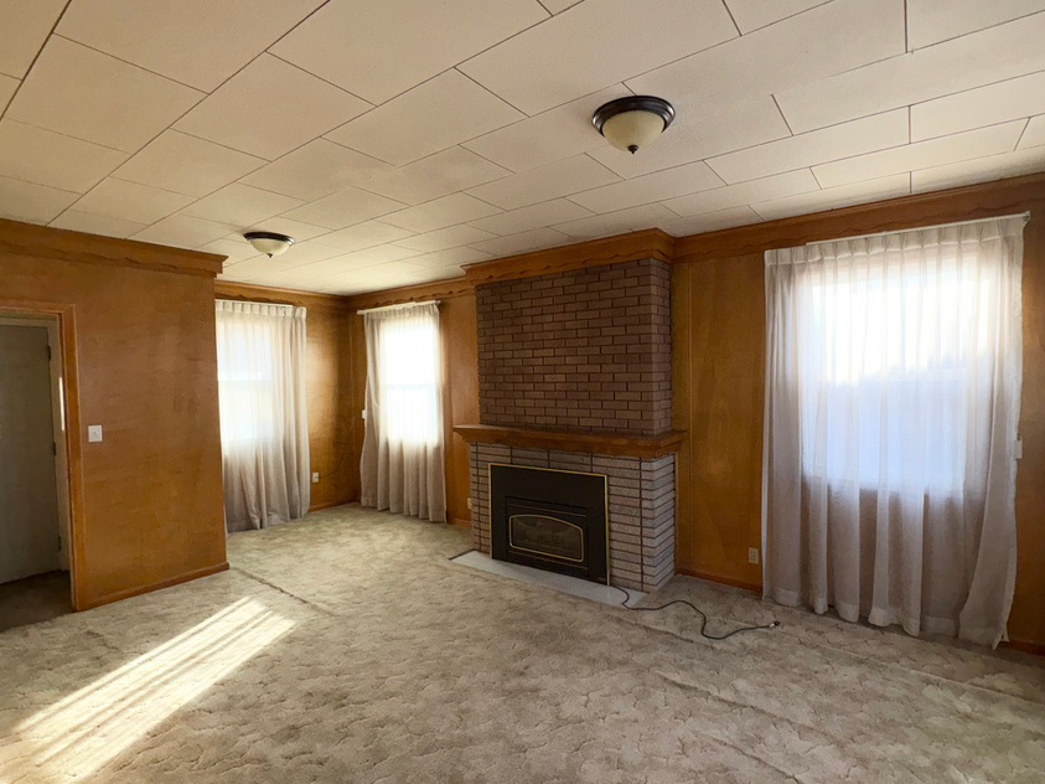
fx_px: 513
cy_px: 390
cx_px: 557
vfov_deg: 74.7
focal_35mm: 17
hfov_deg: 90.9
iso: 32
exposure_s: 1/155
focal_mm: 2.22
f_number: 2.2
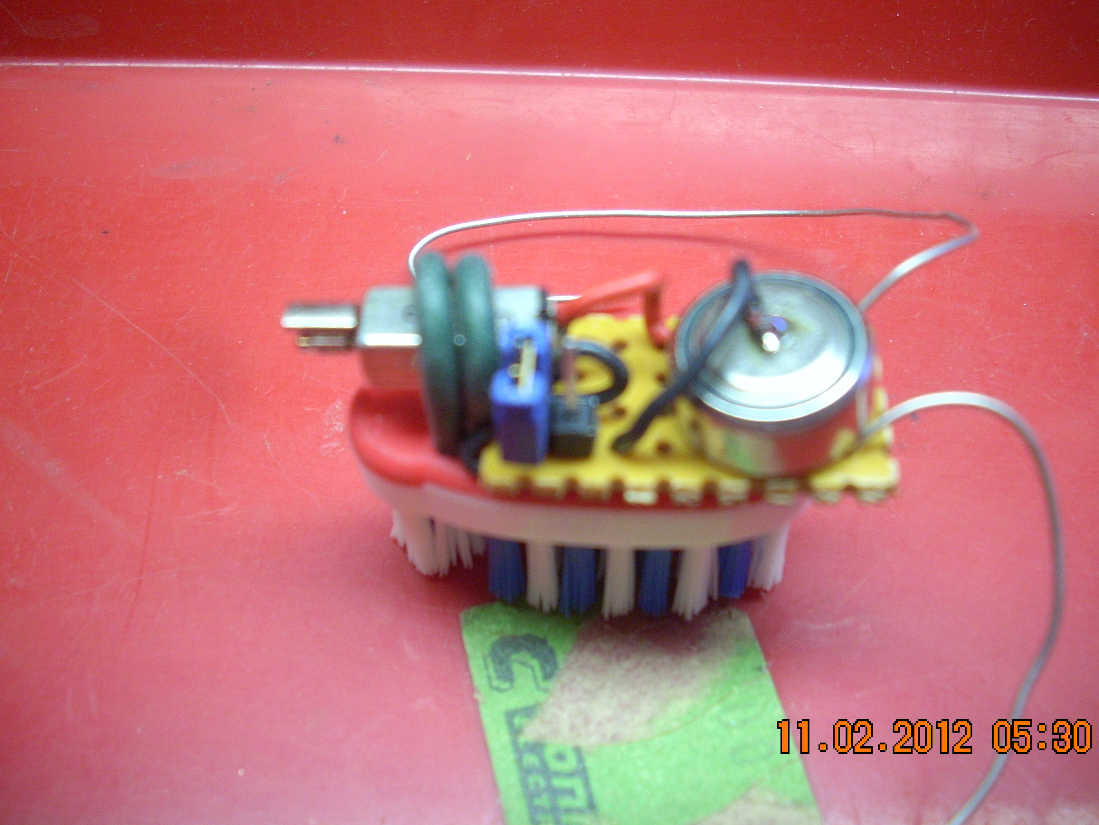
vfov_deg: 36.8
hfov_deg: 47.9
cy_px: 392
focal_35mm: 39
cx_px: 562
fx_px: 1238
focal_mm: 6.2
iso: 200
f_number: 2.8
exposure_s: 1/30
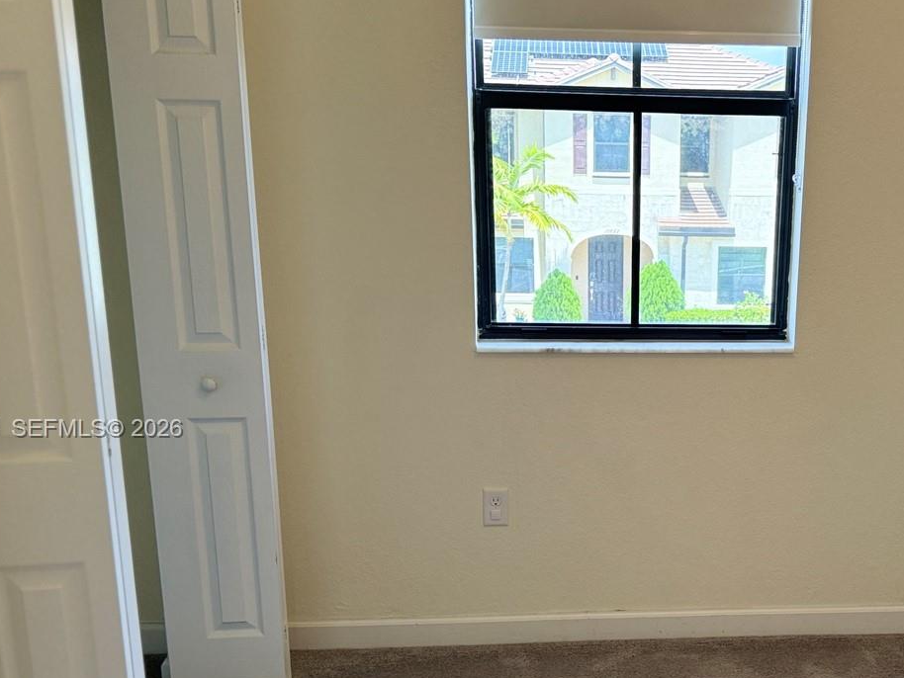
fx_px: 1097
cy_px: 430
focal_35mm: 42
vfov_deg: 34.2
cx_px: 666
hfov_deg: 43.5
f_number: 1.78
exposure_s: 1/240
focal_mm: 6.76
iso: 200
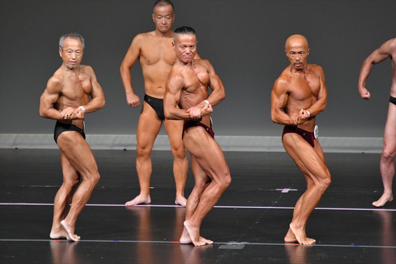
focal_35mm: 375
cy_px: 132
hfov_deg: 5.5
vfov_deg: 3.7
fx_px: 4123
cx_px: 198
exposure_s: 1/400
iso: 4000
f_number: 5.6
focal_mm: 250
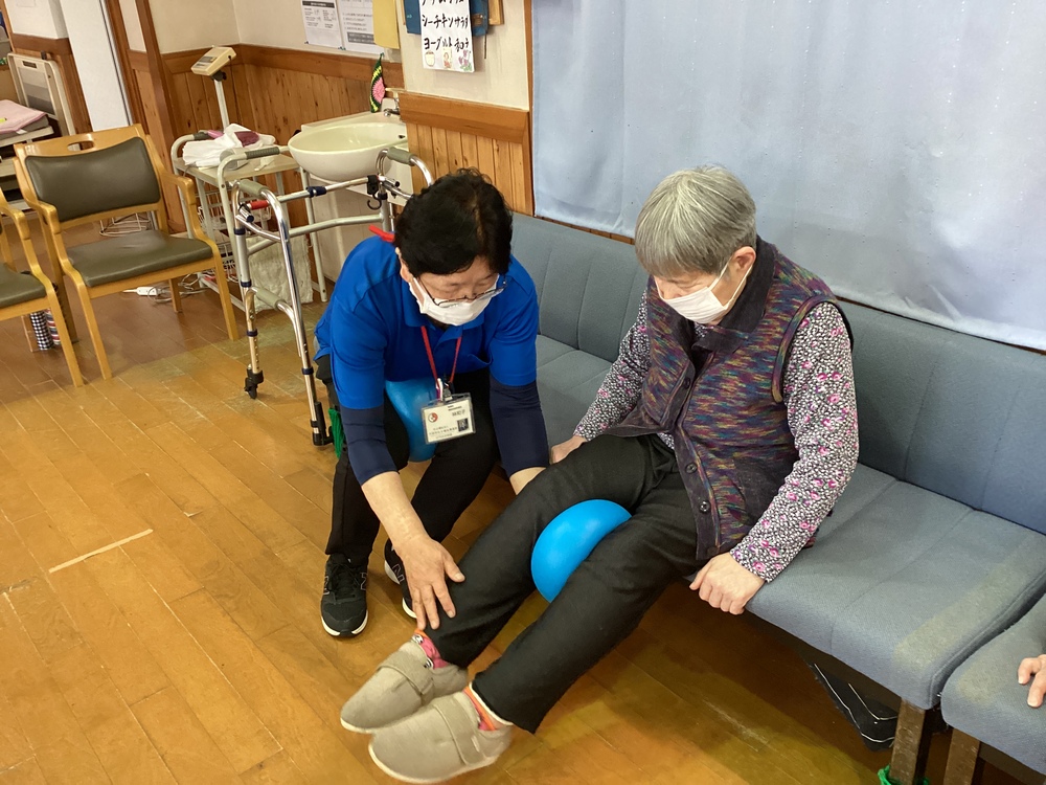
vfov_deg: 45.4
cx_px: 523
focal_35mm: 31
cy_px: 392
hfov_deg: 58.4
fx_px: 937
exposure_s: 1/40
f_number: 2.4
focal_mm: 3.3
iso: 320
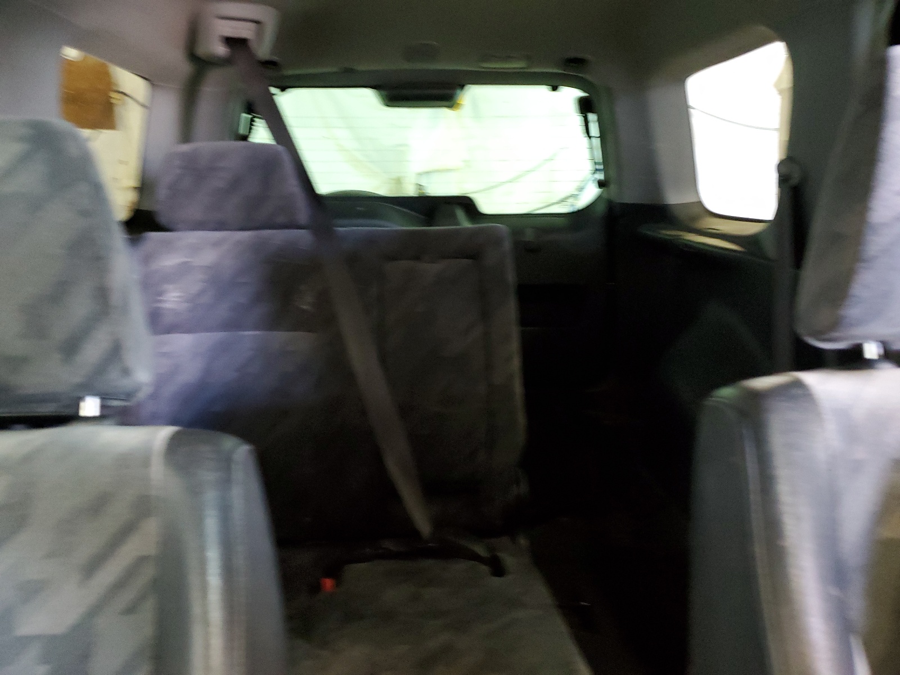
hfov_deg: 67.3
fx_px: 676
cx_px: 450
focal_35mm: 26
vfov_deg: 53.1
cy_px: 338
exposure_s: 1/15
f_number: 1.5
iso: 423
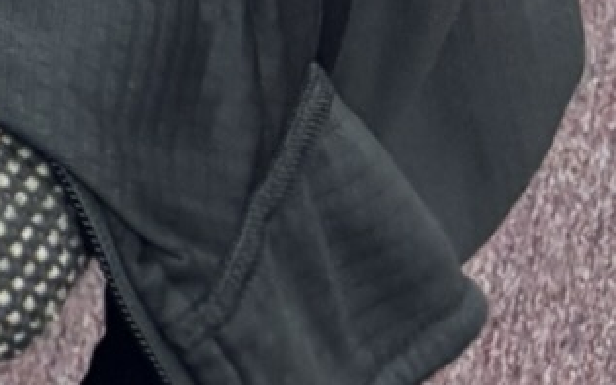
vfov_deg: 6.1
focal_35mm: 179
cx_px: -870
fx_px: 3006
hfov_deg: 10.2
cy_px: -1178
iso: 160
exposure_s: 1/60
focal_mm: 5.96
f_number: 1.6
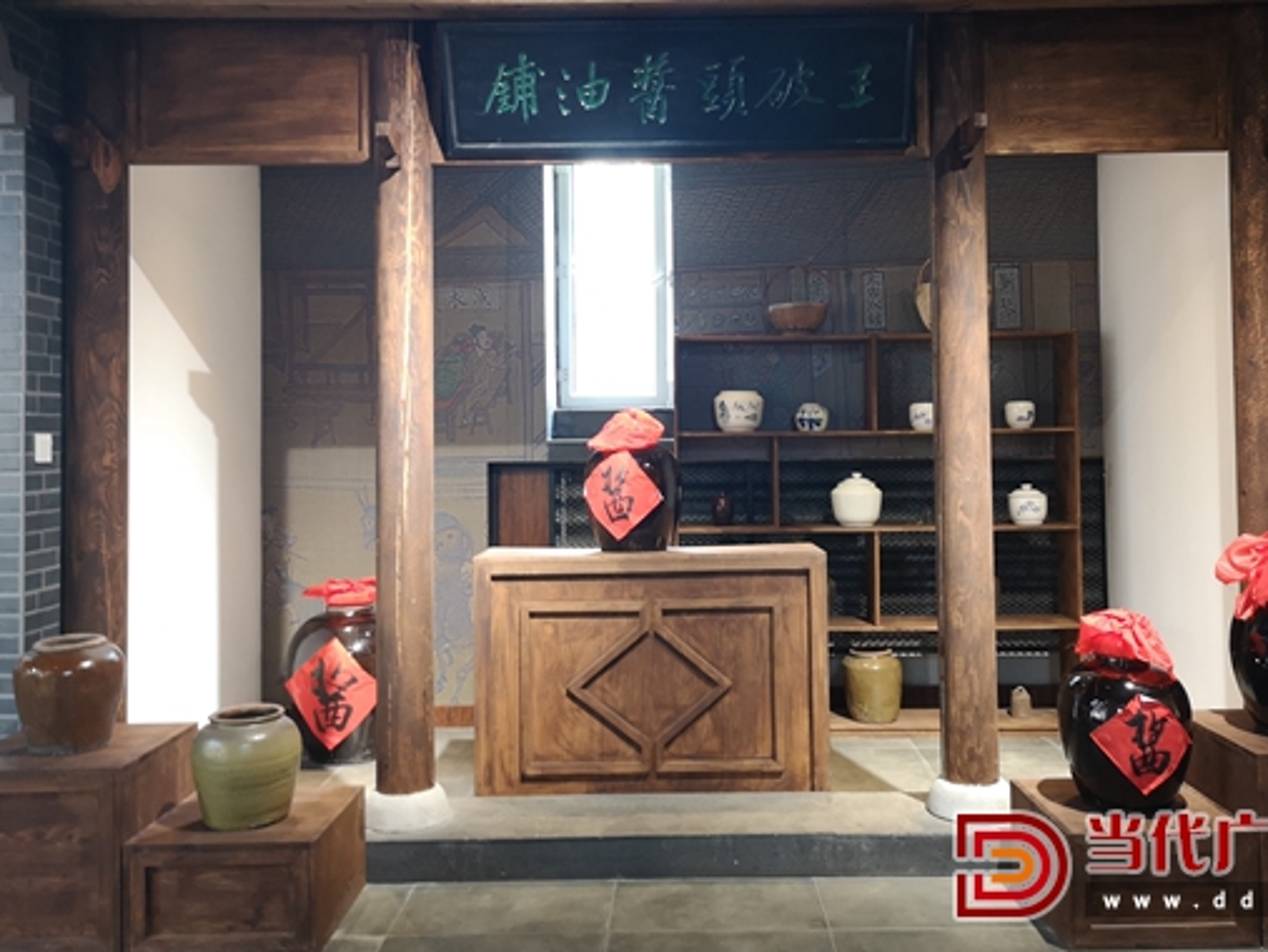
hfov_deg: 56.7
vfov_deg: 44.1
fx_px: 1173
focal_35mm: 32
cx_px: 679
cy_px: 406
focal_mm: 3.95
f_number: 1.8
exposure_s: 1/25
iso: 320
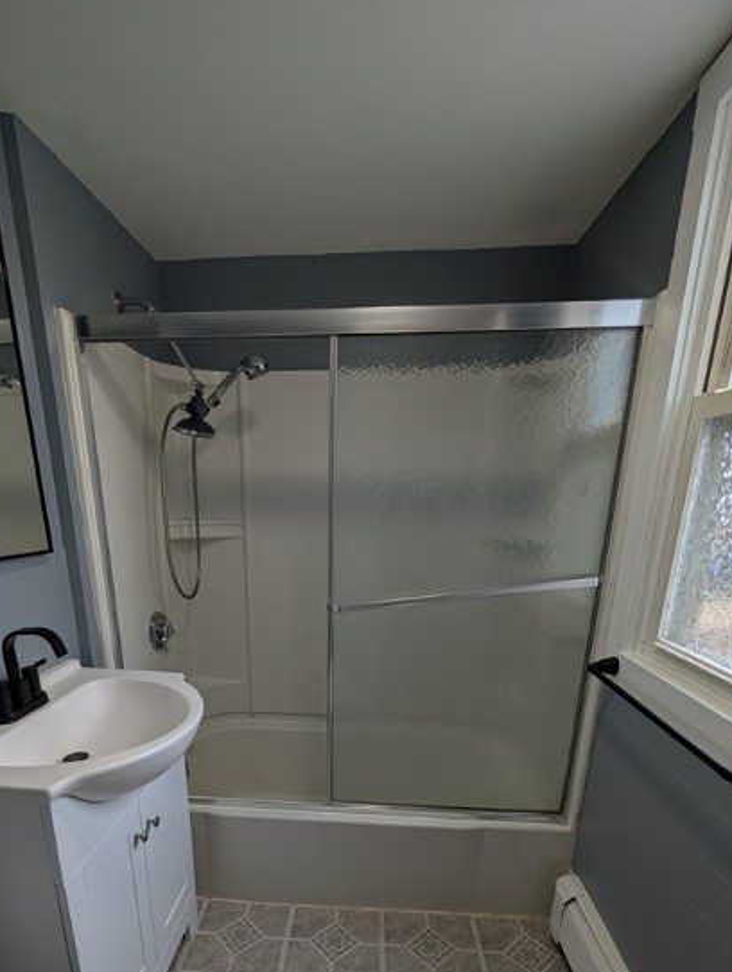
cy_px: 669
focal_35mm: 17
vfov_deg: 86.8
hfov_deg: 74.6
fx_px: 478
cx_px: 328
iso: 50
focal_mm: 2.02
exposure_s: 1/60
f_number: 1.7
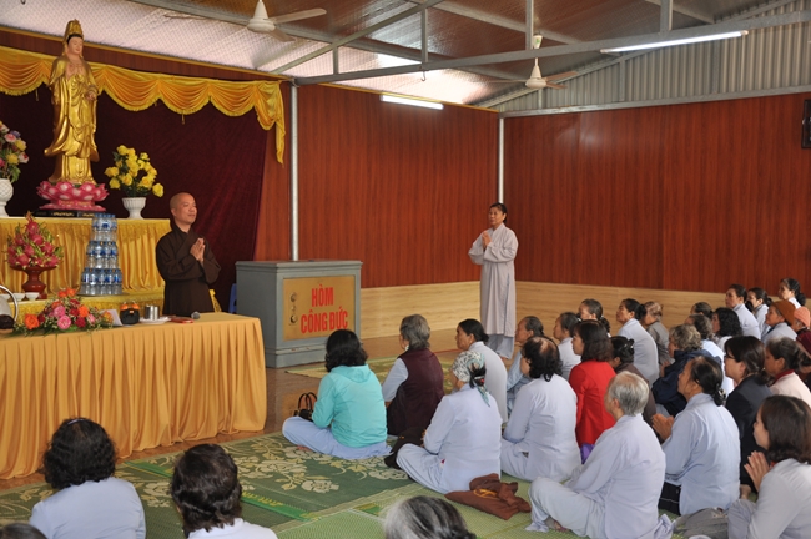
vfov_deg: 31.8
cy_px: 270
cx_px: 406
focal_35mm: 42
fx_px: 945
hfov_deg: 46.4
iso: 200
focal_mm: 28
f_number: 4
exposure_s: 1/60
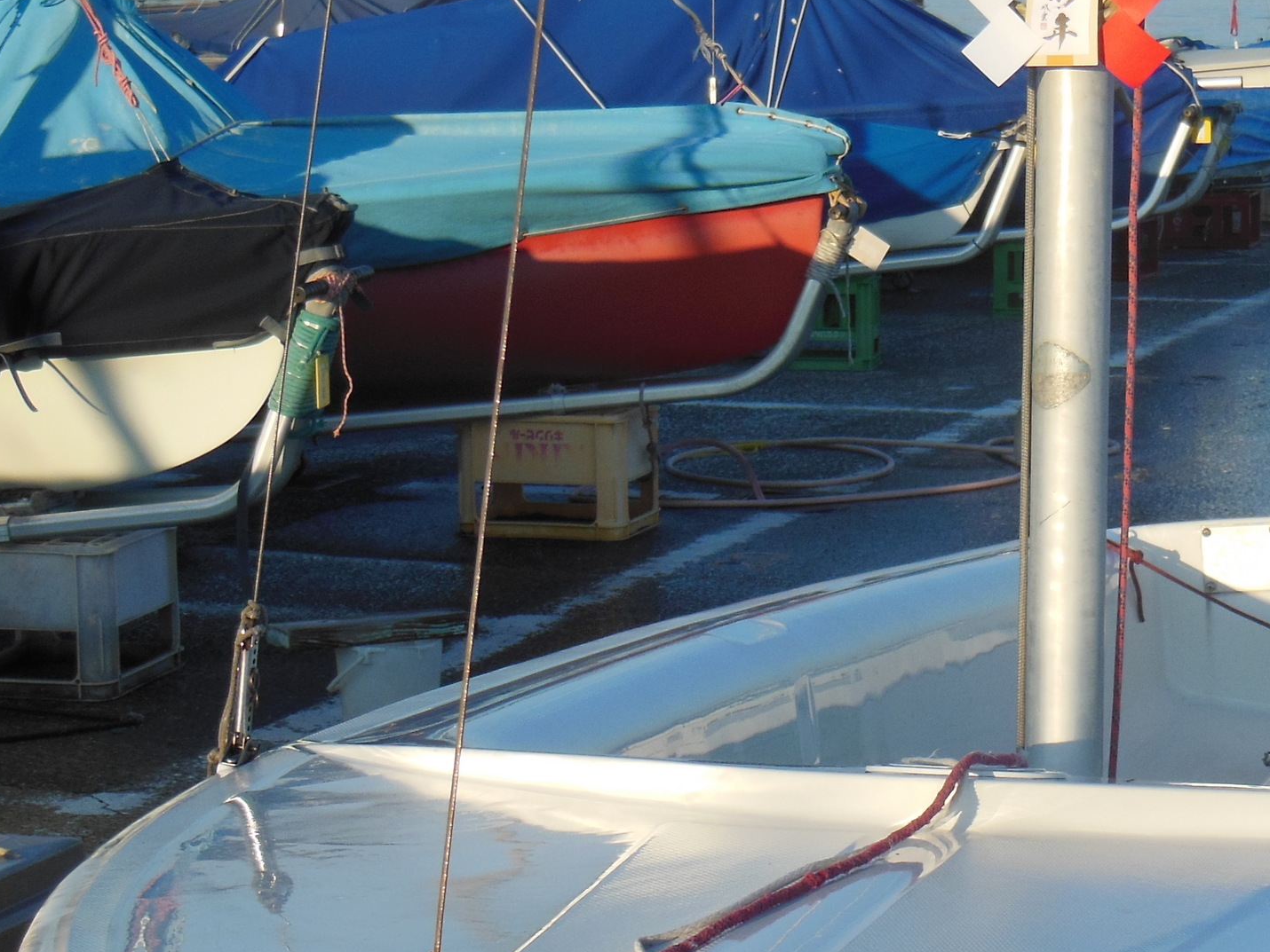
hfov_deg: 16.9
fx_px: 4257
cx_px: 977
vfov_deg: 12.8
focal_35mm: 116
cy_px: 602
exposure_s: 1/500
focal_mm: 10.7
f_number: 5
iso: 125
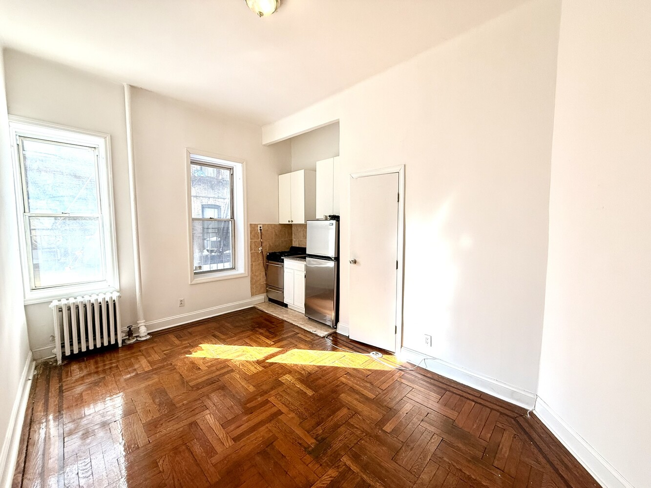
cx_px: 326
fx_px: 263
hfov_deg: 102.1
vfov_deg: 85.7
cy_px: 244
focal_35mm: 14
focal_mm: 2.22
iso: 100
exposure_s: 1/120
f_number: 2.2
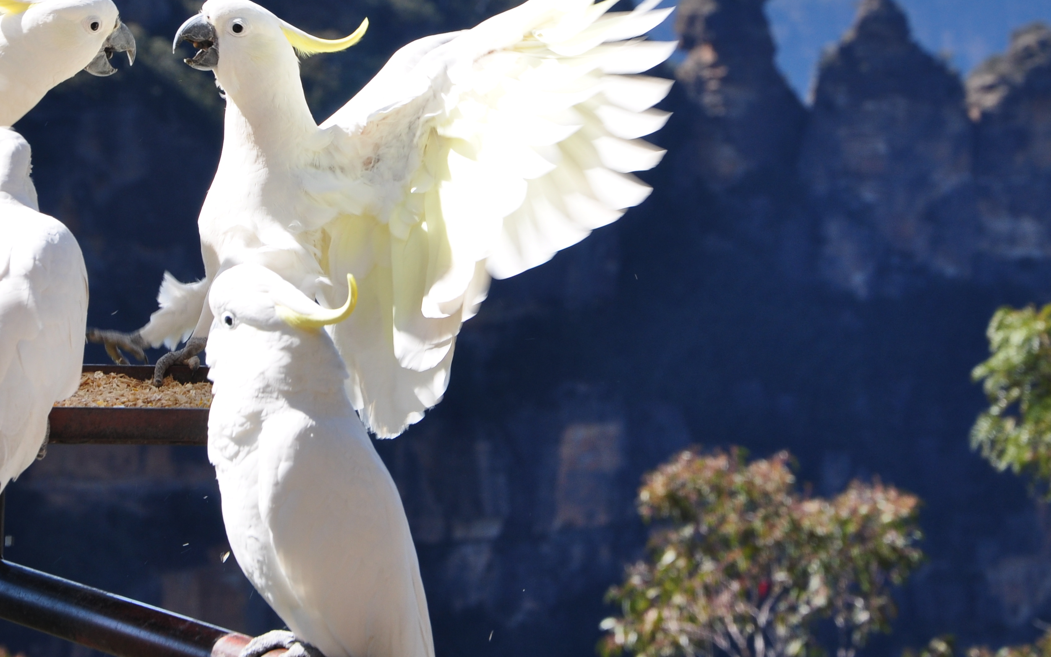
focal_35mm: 183
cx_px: 413
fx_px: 5241
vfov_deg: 7.2
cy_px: 106
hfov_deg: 11.4
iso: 200
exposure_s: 1/250
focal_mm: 70
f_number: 10
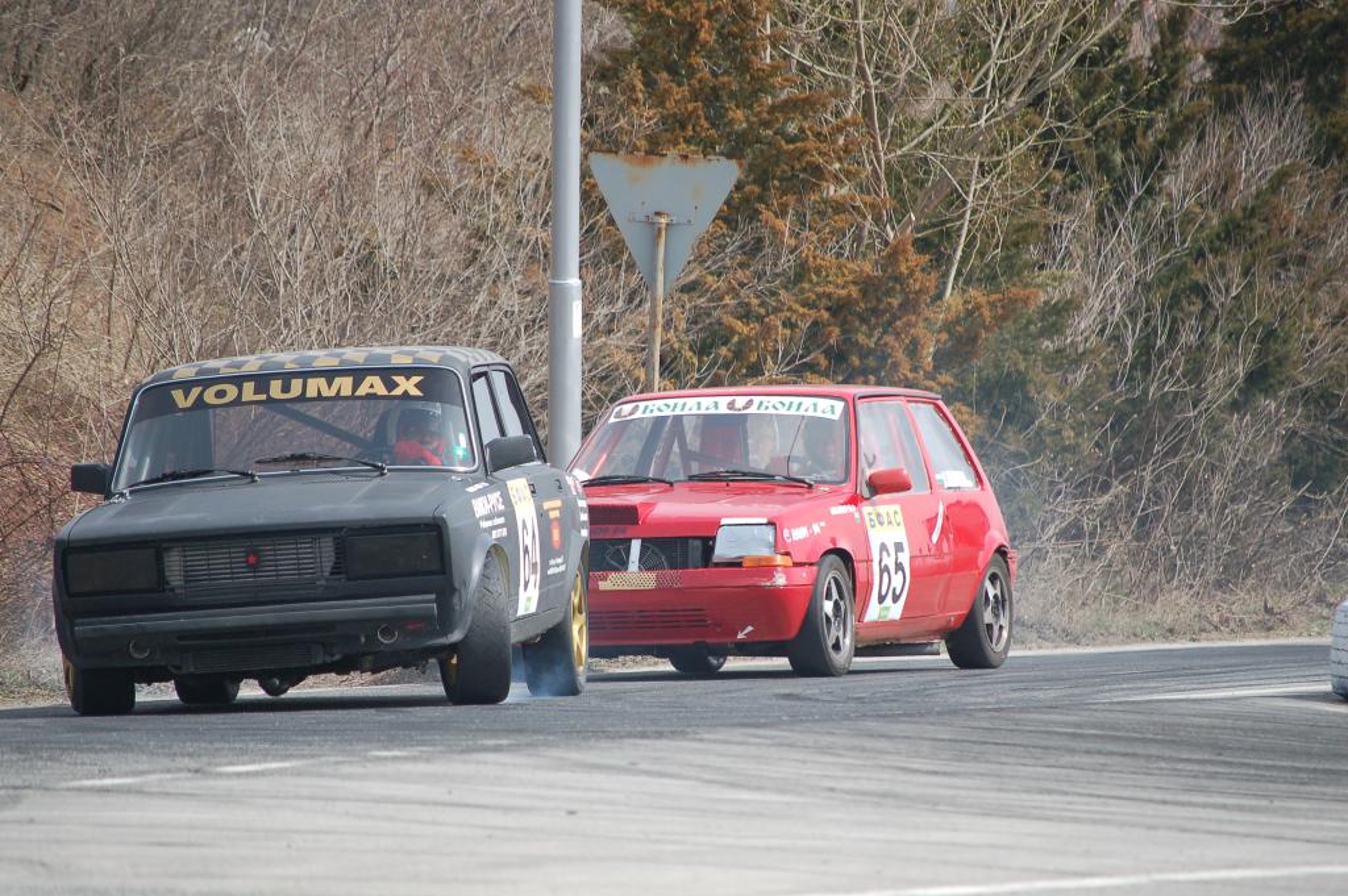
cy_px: 448
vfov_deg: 4.6
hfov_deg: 6.9
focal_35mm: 300
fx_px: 11224
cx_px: 674
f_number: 5.6
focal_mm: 200
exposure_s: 1/1000
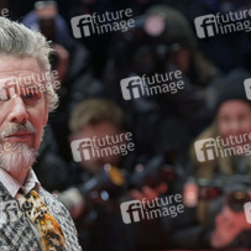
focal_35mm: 230
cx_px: -4
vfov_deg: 7.6
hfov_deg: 7.6
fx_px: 1887
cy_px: 178
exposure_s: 1/200
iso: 2000
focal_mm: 122
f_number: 4.5
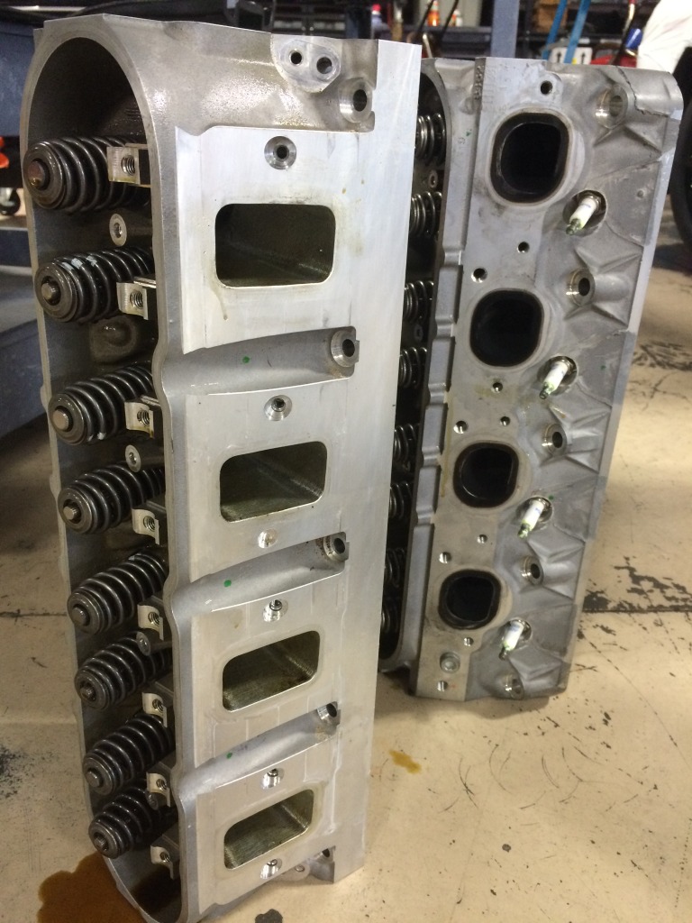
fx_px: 773
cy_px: 462
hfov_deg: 48.2
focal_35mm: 29
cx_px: 346
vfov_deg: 61.7
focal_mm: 4.15
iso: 200
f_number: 2.2
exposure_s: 1/30
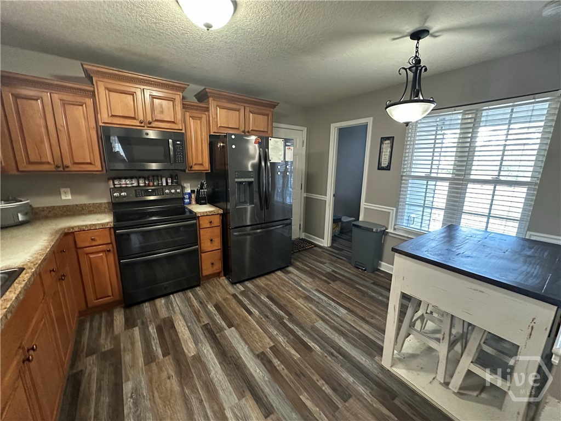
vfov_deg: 85.7
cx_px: 280
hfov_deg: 102.1
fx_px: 227
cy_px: 210
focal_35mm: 14
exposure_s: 1/60
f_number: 2.2
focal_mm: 2.22
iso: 800
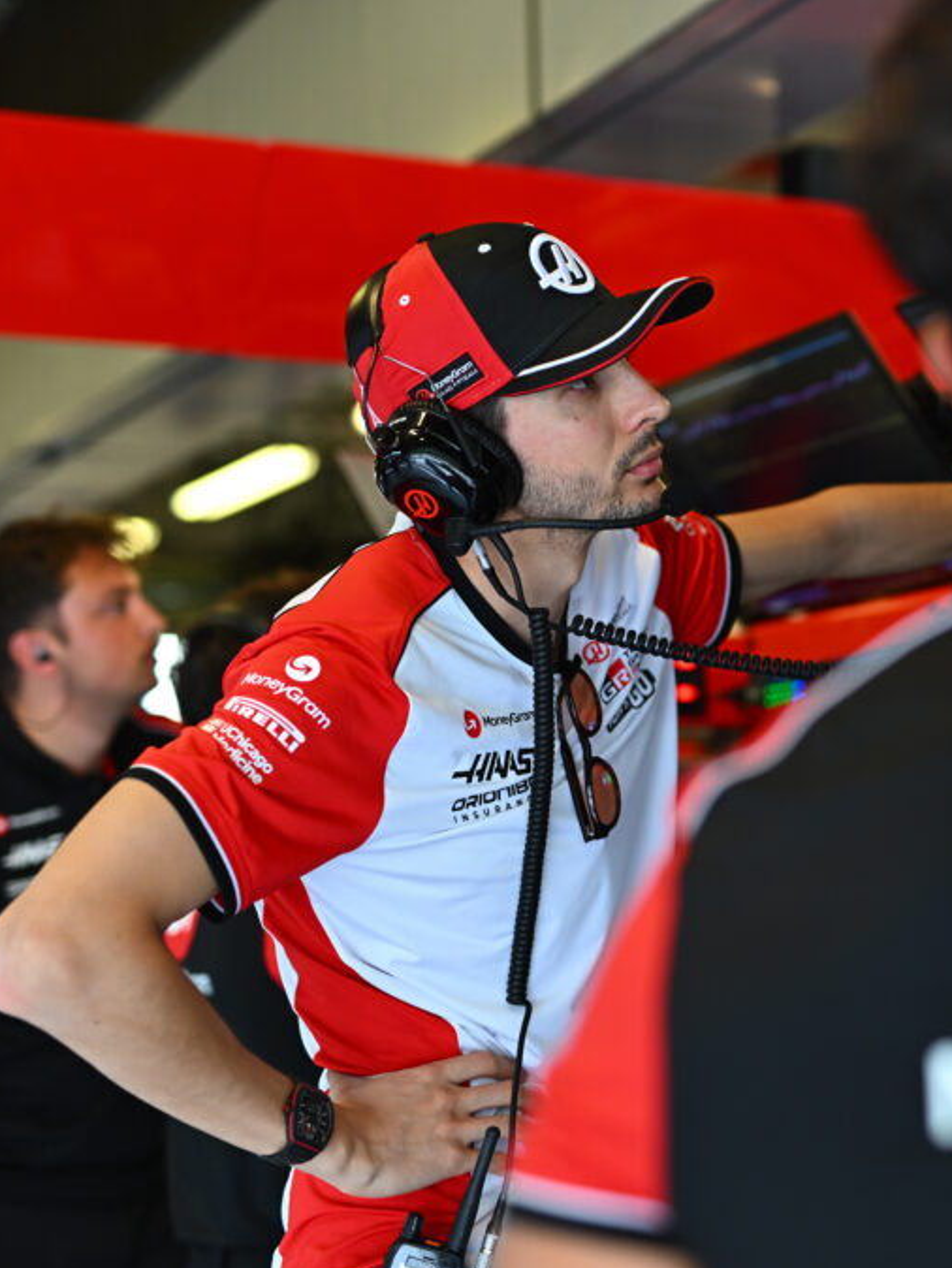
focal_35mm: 73
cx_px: 764
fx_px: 2675
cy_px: 641
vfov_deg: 26.7
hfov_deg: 20.0
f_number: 2
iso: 500
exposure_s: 1/250
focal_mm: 50
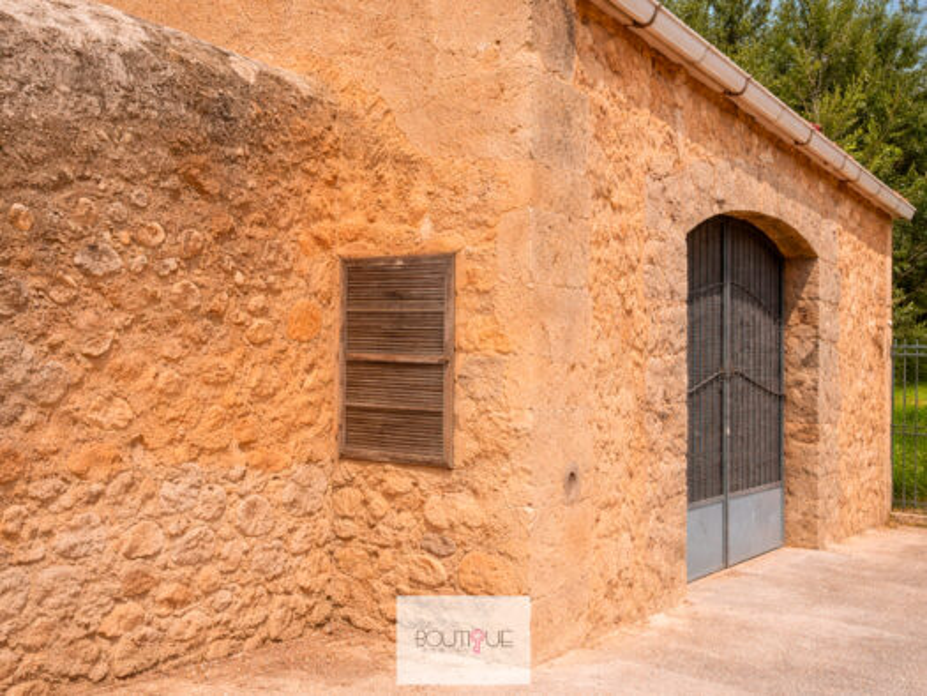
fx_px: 402
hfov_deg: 98.2
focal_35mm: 15
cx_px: 464
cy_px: 348
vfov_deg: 81.8
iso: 140
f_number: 2.2
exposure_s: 1/50
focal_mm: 1.65
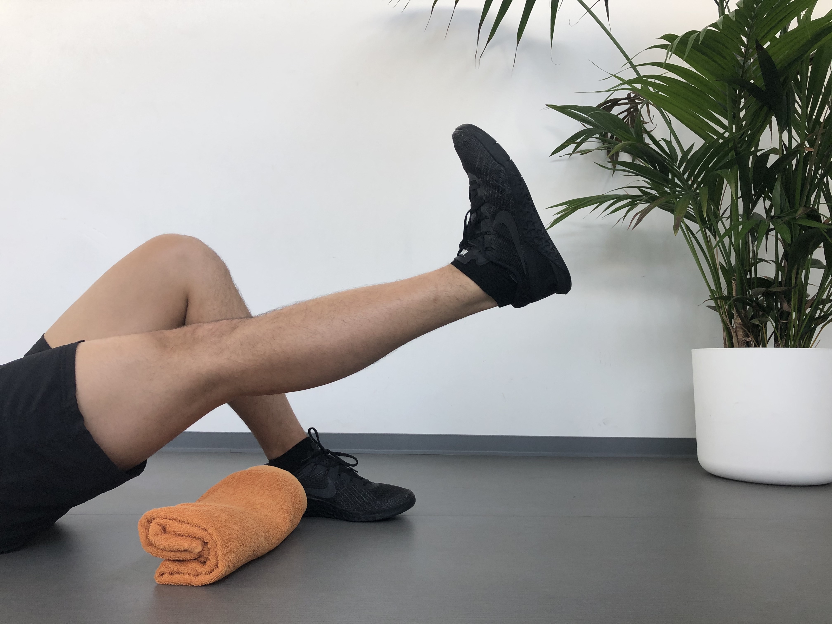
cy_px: 312
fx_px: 673
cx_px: 416
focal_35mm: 28
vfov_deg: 49.7
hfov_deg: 63.4
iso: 32
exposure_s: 1/40
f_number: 1.8
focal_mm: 4
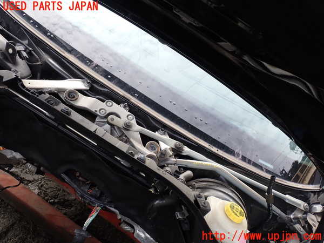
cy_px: 122
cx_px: 162
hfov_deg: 60.0
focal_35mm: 30
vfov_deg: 46.8
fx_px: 281
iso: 100
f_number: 3.2
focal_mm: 5.4
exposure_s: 1/125
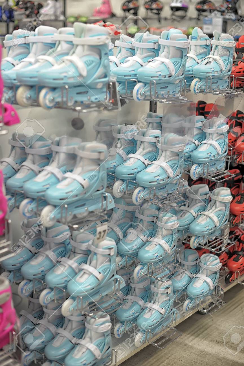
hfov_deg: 27.0
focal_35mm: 50
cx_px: 122
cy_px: 183
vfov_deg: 39.6
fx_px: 509
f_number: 2.2
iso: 500
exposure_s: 1/200
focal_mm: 50
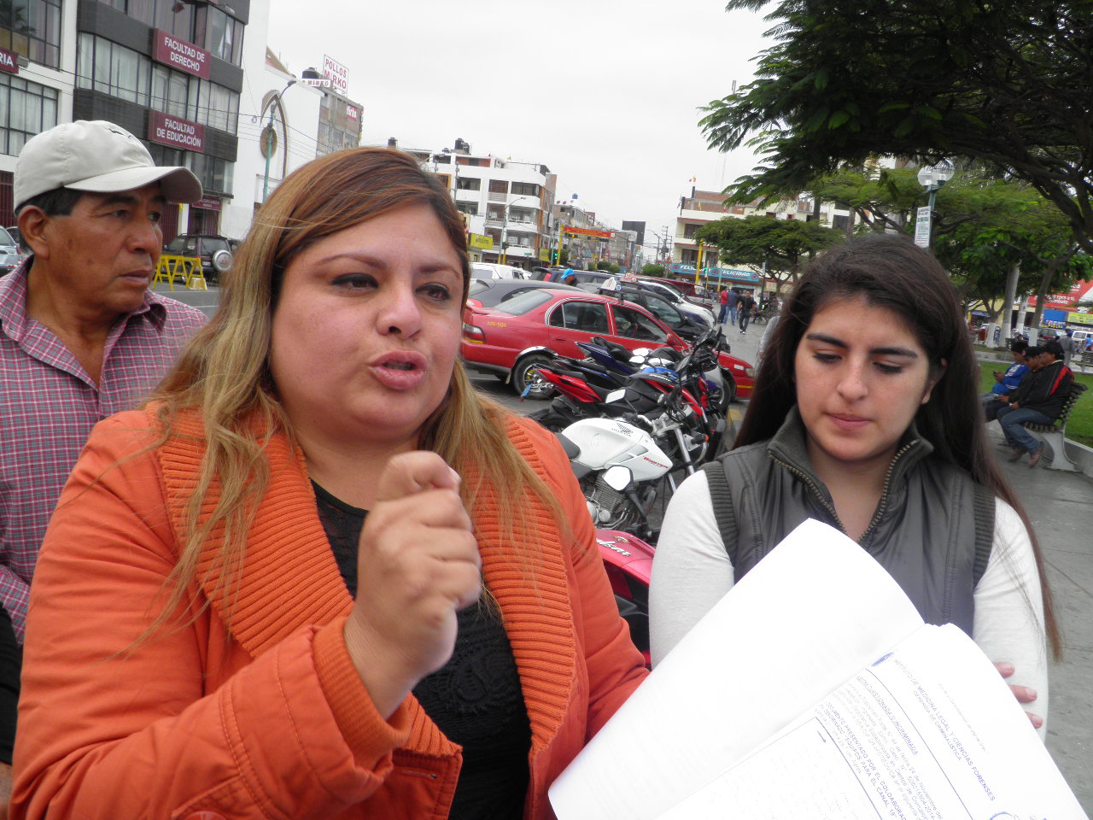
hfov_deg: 63.4
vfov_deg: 49.7
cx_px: 546
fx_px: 884
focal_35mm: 28
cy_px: 410
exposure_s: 1/125
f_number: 5.7
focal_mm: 4.9
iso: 50
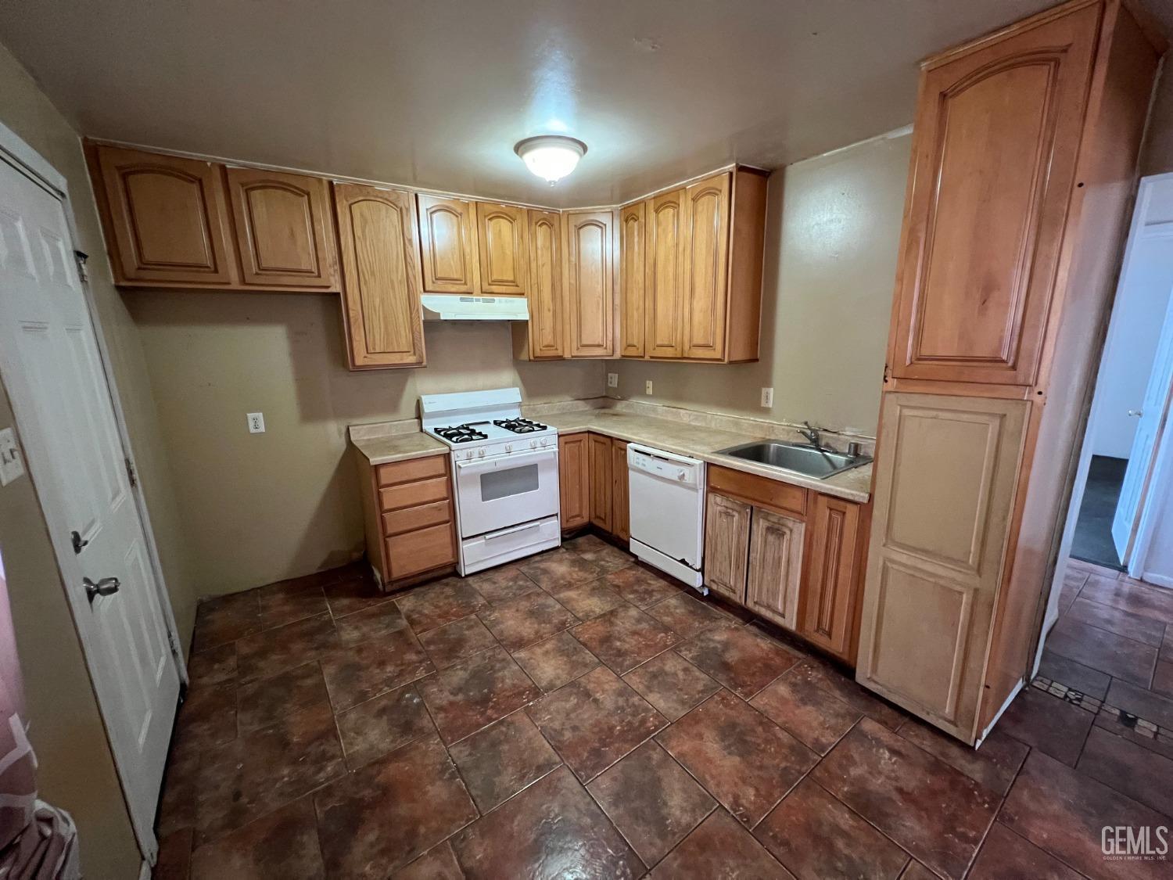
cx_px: 586
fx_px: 441
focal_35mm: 13
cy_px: 440
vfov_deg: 89.9
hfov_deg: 106.2
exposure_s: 1/60
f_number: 1.8
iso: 1000
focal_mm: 1.57
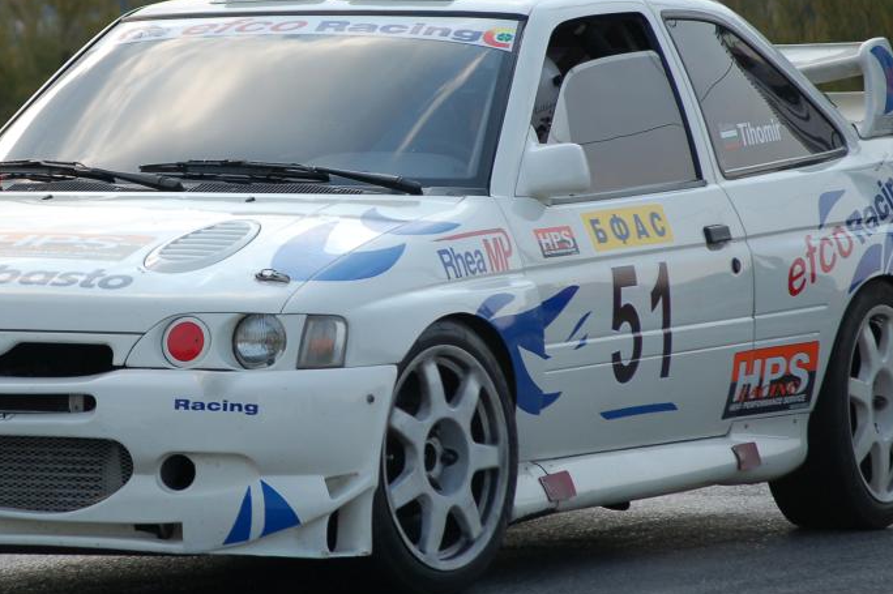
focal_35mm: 281
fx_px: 6959
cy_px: 220
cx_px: 308
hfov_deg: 7.3
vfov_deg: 4.9
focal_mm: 125
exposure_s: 1/1000
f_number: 5
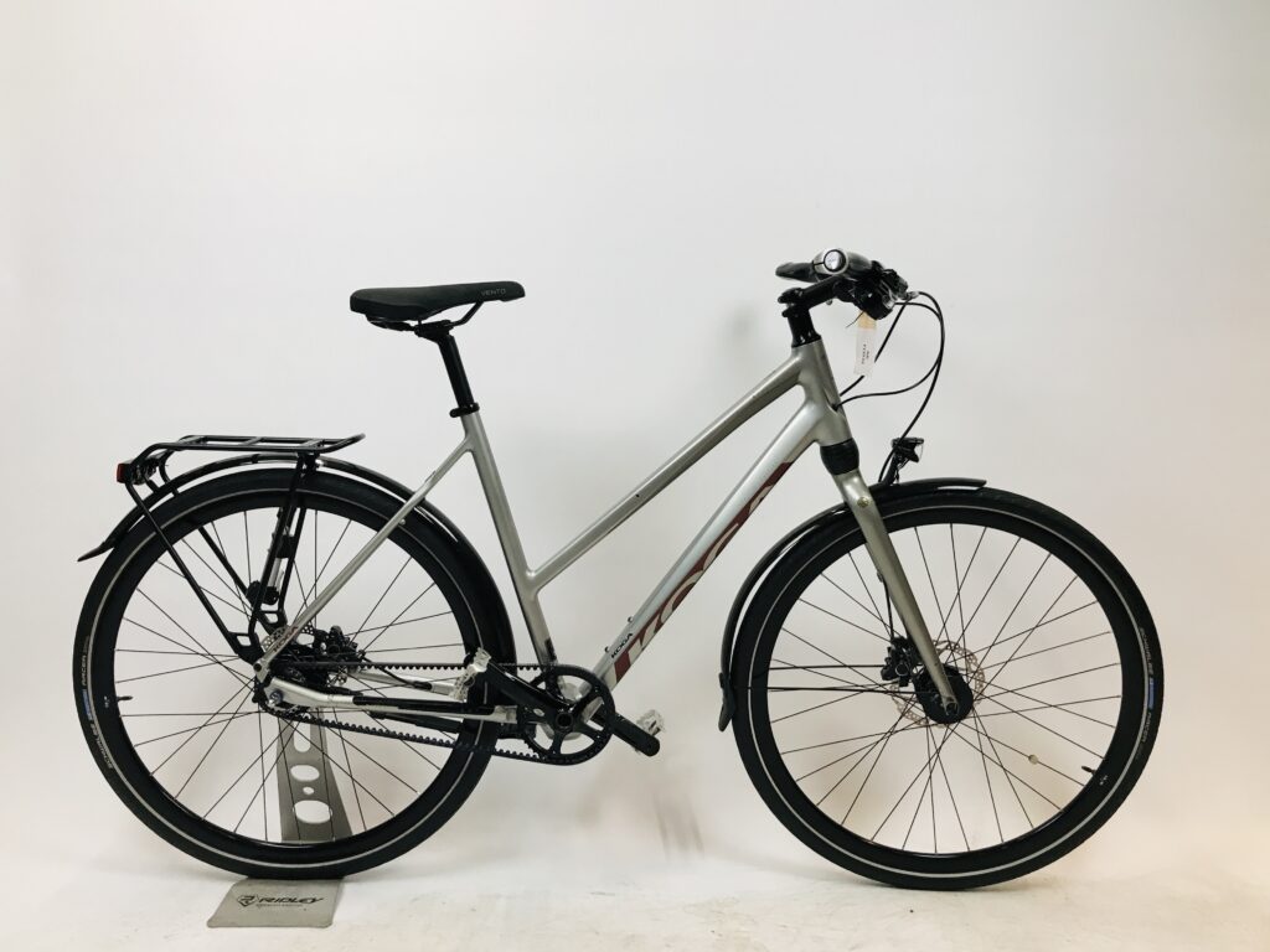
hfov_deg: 63.4
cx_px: 635
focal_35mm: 28
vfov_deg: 49.7
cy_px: 476
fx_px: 1027
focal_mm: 3.99
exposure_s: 1/33
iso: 25
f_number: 1.8
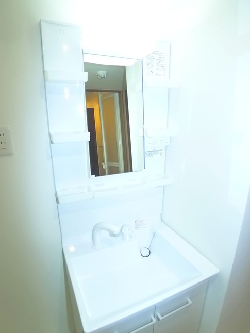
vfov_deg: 67.2
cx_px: 133
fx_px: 250
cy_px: 175
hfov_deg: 53.1
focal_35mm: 26
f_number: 2
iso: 400
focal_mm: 5.1
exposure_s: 1/80
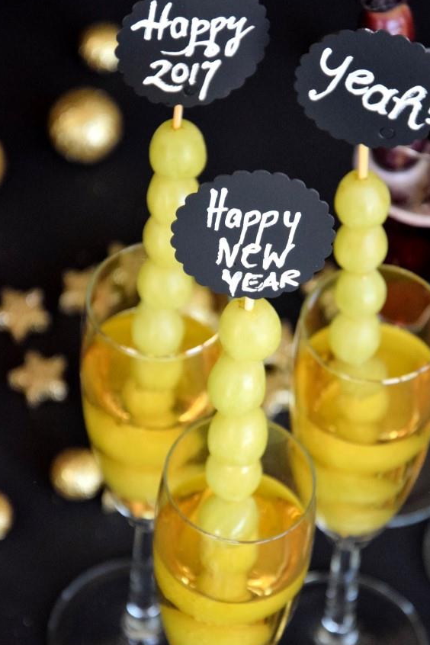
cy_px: 371
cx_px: 256
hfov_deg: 7.7
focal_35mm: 178
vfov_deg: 11.5
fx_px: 3189
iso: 2500
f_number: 5.6
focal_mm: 98
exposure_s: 1/200
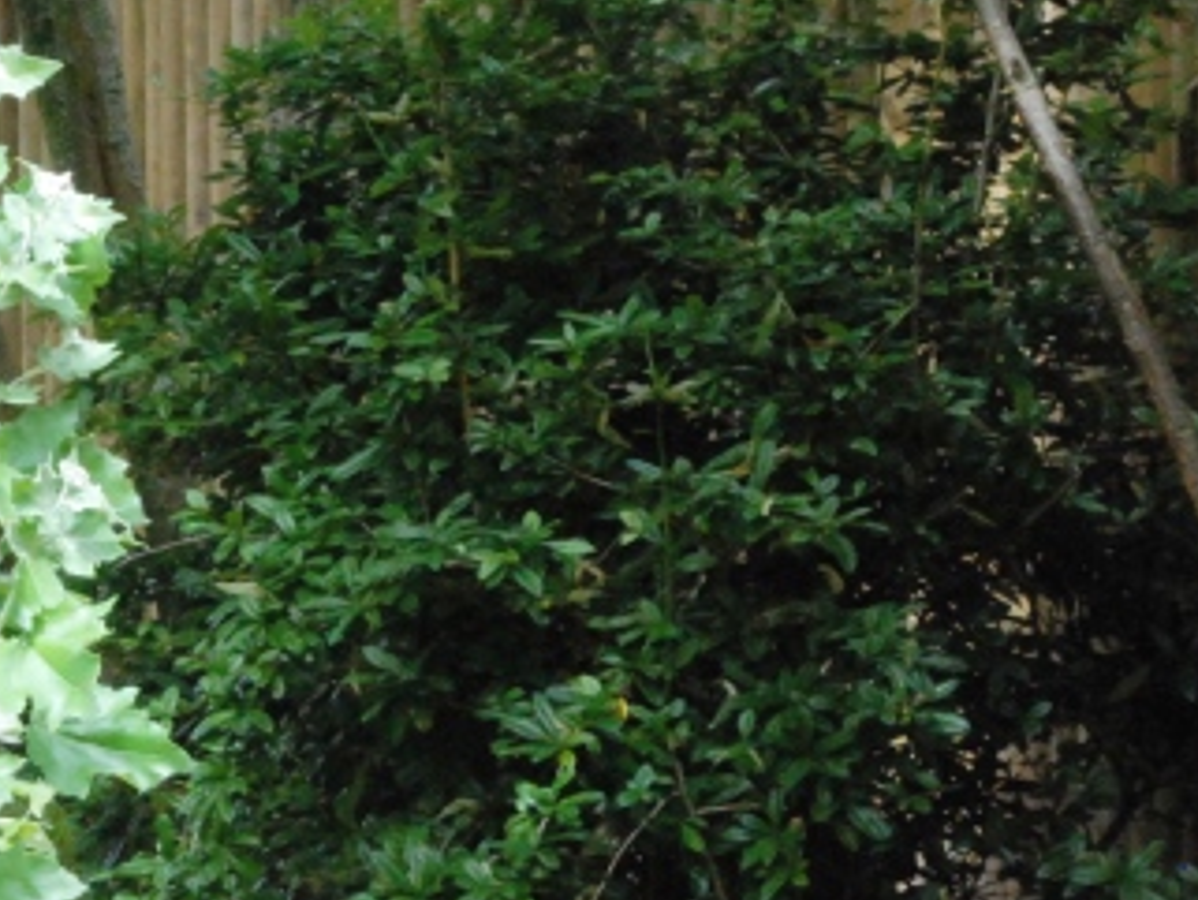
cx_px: -418
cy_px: 439
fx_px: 13710
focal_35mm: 396
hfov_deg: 5.0
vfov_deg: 3.8
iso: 1600
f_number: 14
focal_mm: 86
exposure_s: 1/160
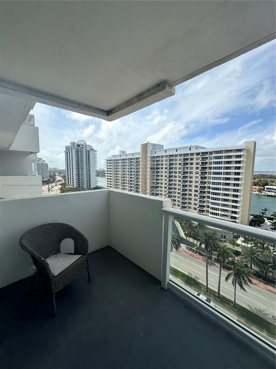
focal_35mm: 14
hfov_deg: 85.7
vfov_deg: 102.1
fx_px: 149
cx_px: 138
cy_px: 184
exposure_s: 1/3610
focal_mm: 2.22
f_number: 2.2
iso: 50
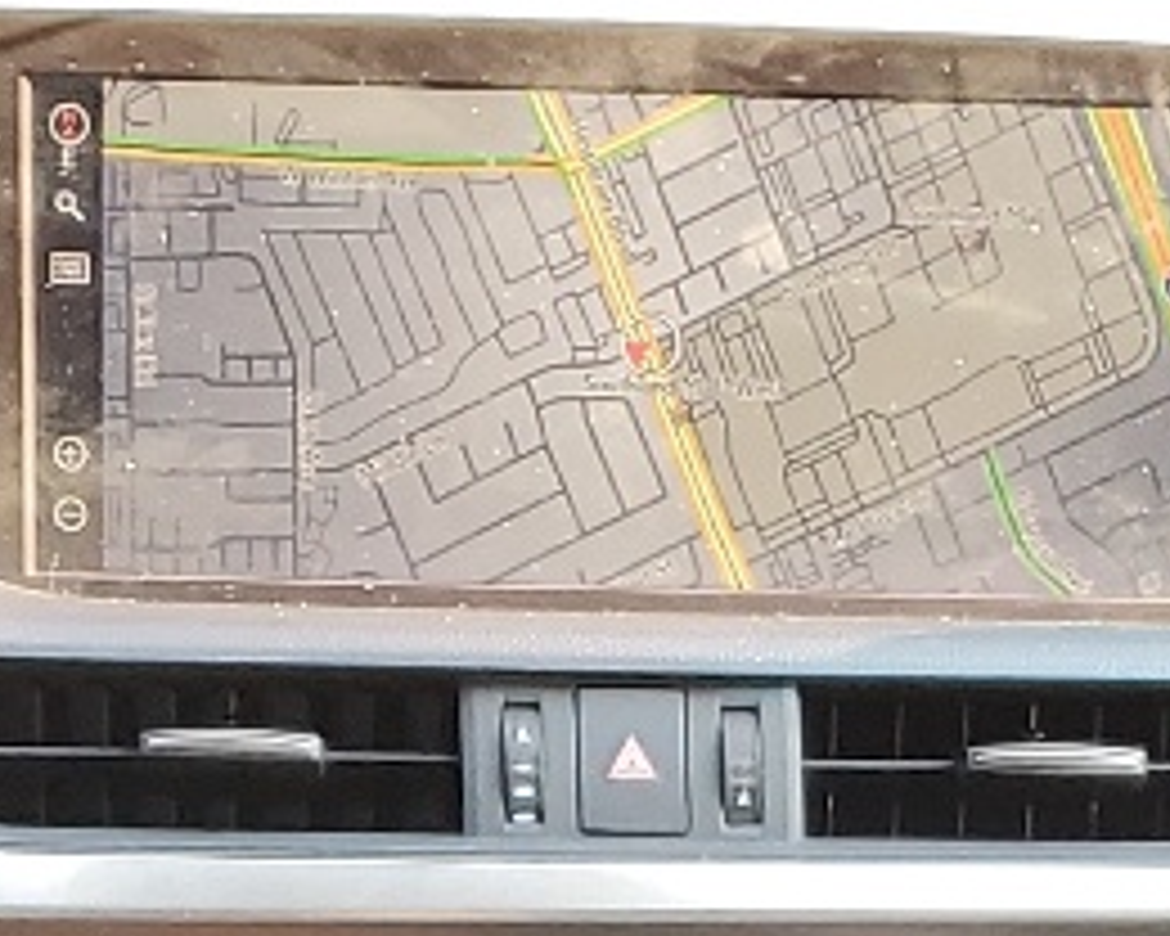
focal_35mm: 156
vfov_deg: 8.6
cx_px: 544
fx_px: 5402
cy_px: 2628
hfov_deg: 12.4
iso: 52
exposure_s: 1/60.2
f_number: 1.5
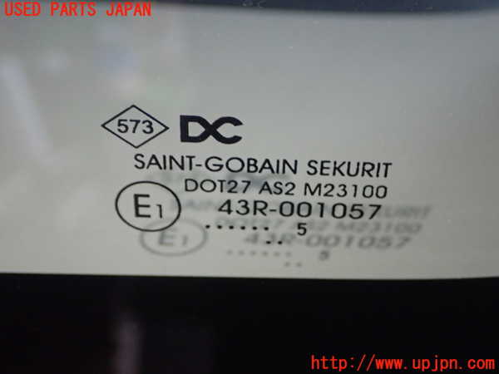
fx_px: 879
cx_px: 250
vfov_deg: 24.0
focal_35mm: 61
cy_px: 187
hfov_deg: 31.7
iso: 800
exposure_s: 1/30
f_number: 3.6
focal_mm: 11.01
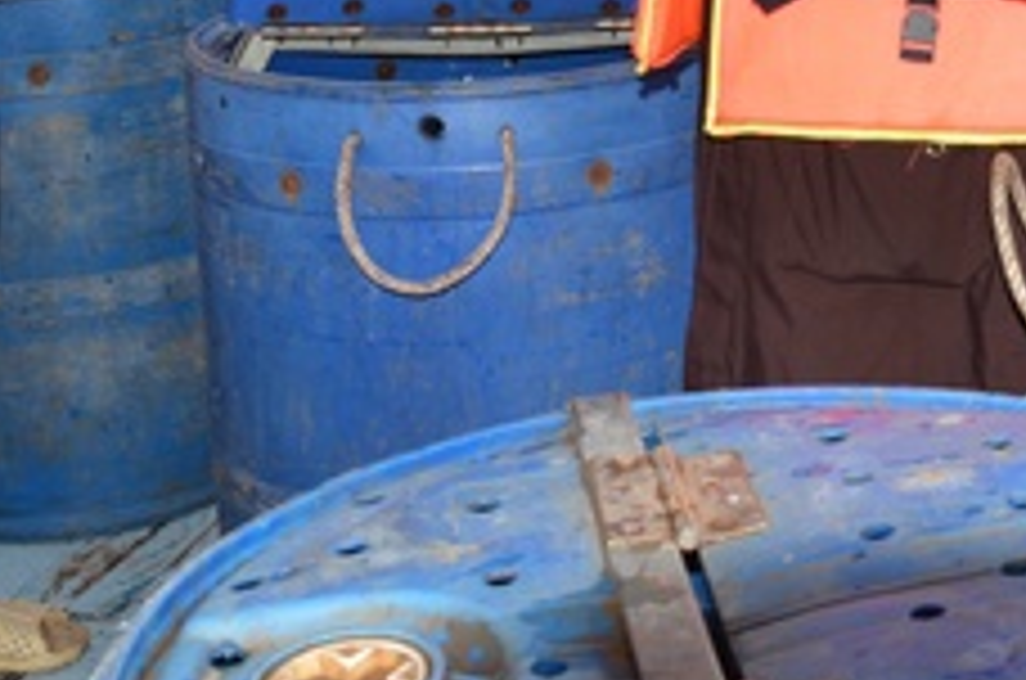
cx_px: 950
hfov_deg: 25.4
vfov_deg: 16.7
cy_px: -196
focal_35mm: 77
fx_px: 2190
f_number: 7.1
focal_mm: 18
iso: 500
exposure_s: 1/250
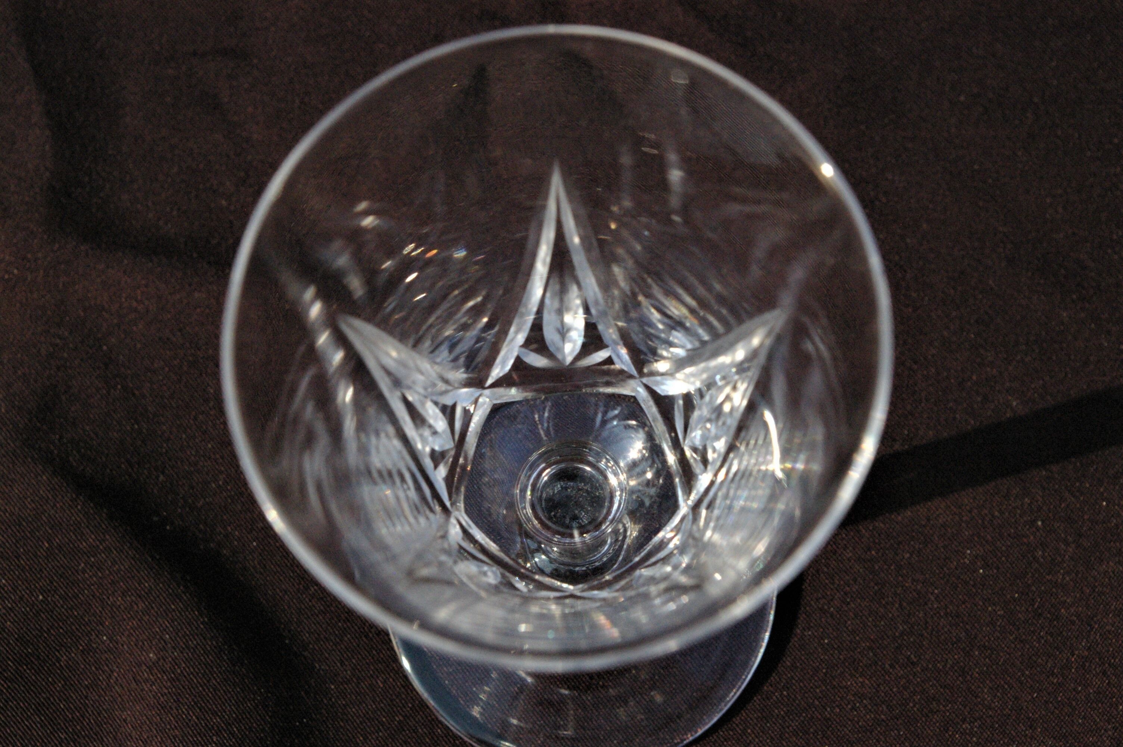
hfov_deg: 49.6
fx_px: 1215
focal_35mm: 39
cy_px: 374
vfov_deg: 34.1
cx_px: 562
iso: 1600
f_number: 8
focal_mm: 26
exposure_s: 1/750
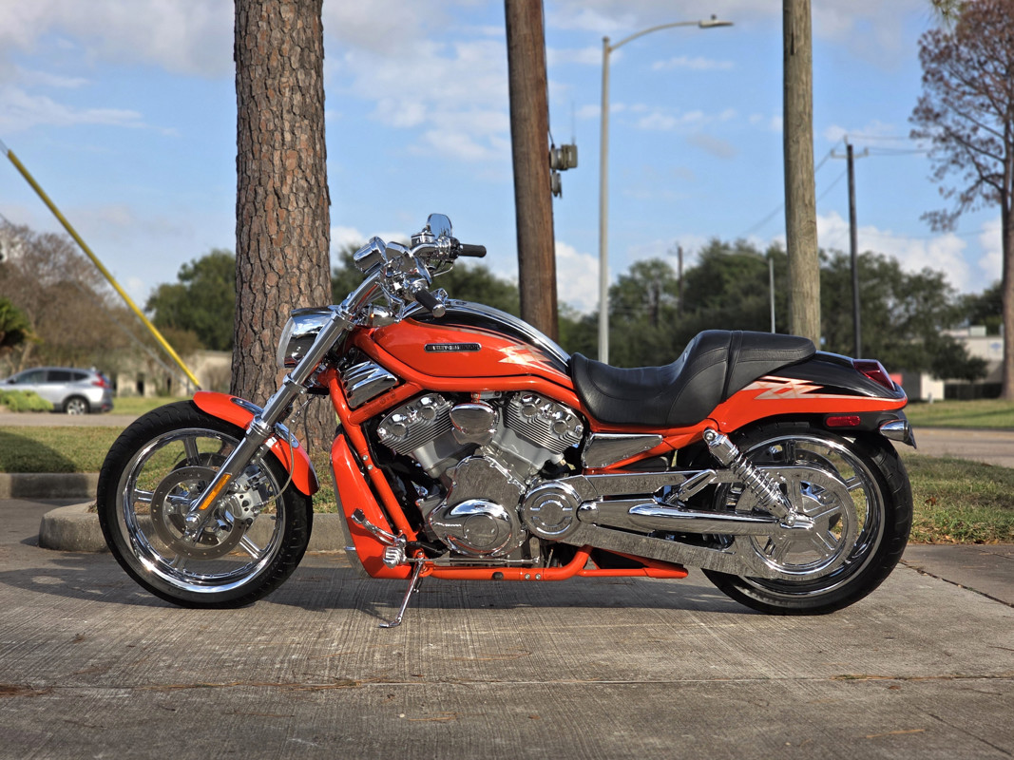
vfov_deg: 21.3
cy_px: 380
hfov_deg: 28.2
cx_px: 507
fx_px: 2021
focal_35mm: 69
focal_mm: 7.9
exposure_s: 1/2000
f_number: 2.4
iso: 50
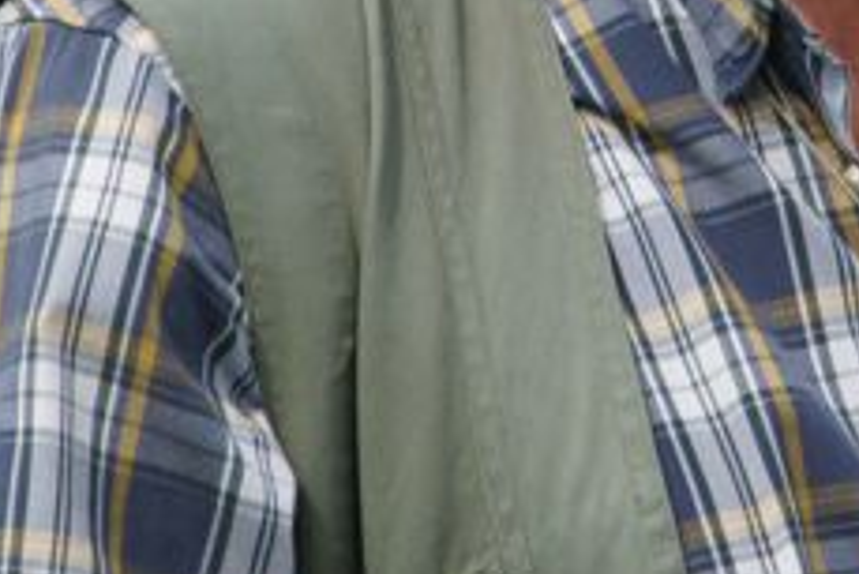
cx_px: 698
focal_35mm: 3276
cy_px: -463
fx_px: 78215
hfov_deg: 0.6
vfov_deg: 0.4
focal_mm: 500
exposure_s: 1/2000
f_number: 6.3
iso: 400
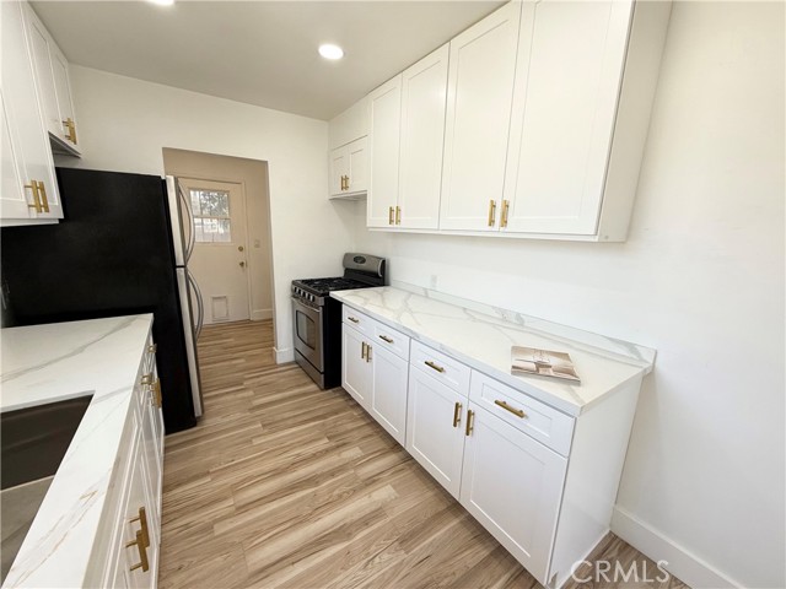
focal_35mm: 14
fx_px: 318
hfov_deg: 102.1
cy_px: 294
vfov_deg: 85.7
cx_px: 393
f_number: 2.2
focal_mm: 2.22
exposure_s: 1/99
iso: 50
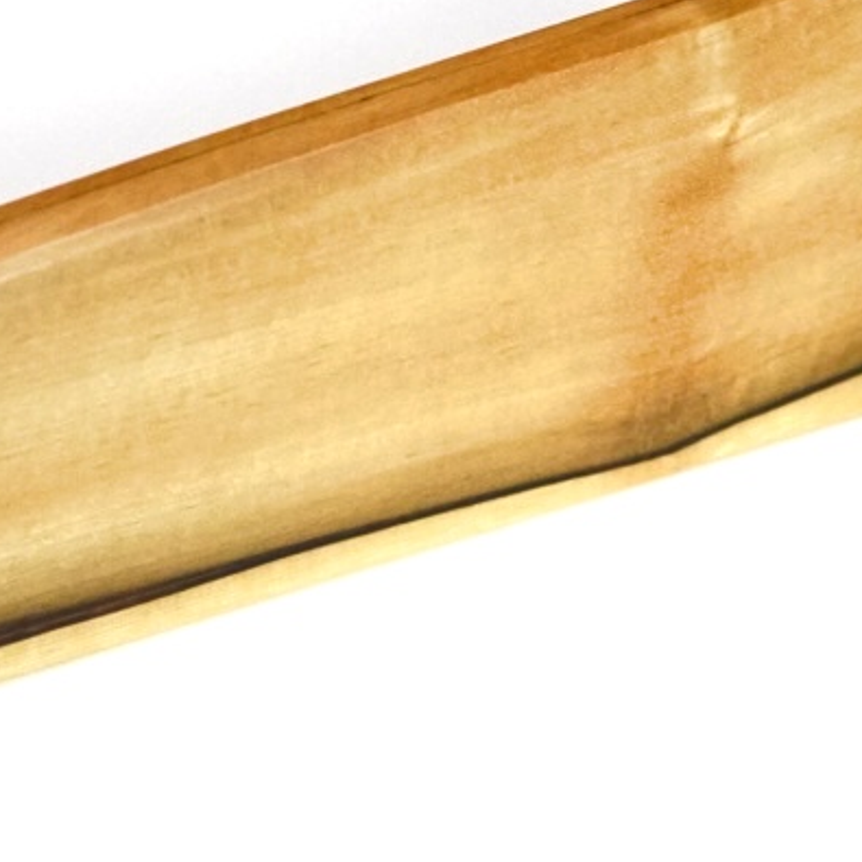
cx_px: 37
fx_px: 3403
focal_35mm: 121
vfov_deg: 14.4
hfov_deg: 14.3
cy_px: 409
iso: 5000
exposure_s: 1/160
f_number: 4
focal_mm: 23.2
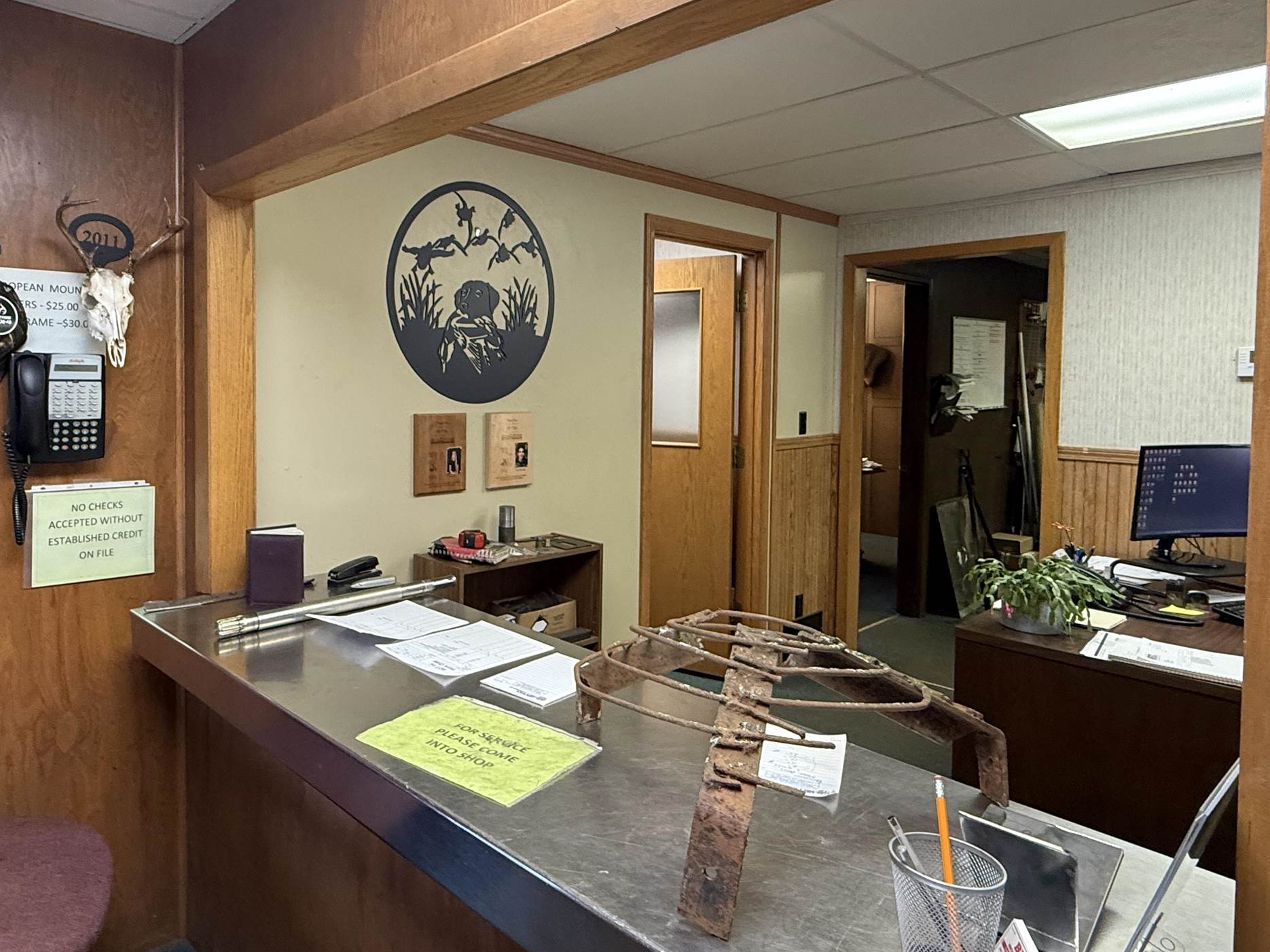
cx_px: 462
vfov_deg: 58.6
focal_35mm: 23
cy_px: 401
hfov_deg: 72.5
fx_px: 844
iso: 250
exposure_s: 1/60
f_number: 2.2
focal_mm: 2.22
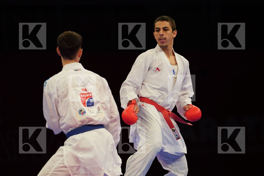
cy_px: 88
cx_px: 132
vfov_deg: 5.4
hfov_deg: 8.0
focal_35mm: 256
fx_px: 1877
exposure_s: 1/1000
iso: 2000
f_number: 2.8
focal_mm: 171
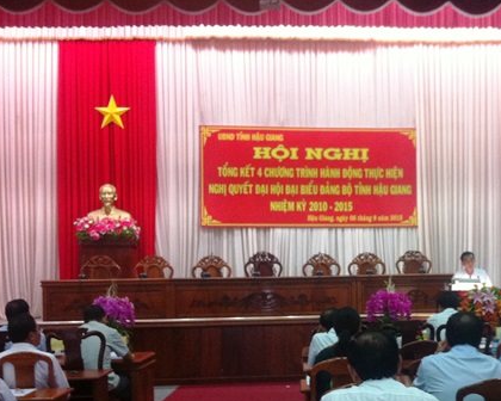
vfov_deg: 28.9
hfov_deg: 35.2
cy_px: 282
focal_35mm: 52
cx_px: 376
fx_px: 771
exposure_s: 1/15
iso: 250
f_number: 2.8
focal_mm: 3.85
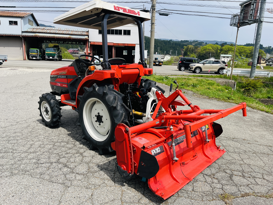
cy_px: 102
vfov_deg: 53.1
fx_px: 205
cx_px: 136
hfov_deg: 67.3
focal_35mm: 26
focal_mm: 5.1
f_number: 1.6
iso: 50
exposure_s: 1/3135
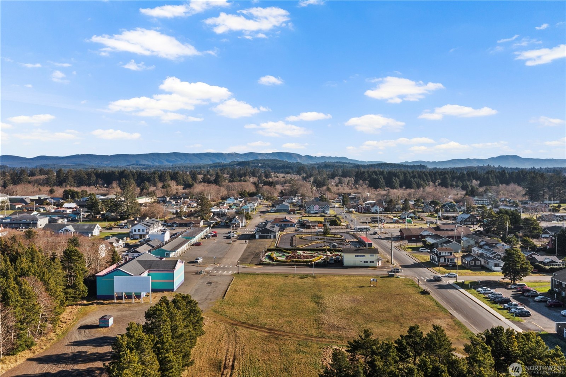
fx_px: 440
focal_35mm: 28
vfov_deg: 46.4
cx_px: 283
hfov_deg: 65.5
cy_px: 188
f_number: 8
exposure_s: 1/120
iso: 100
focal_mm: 10.26
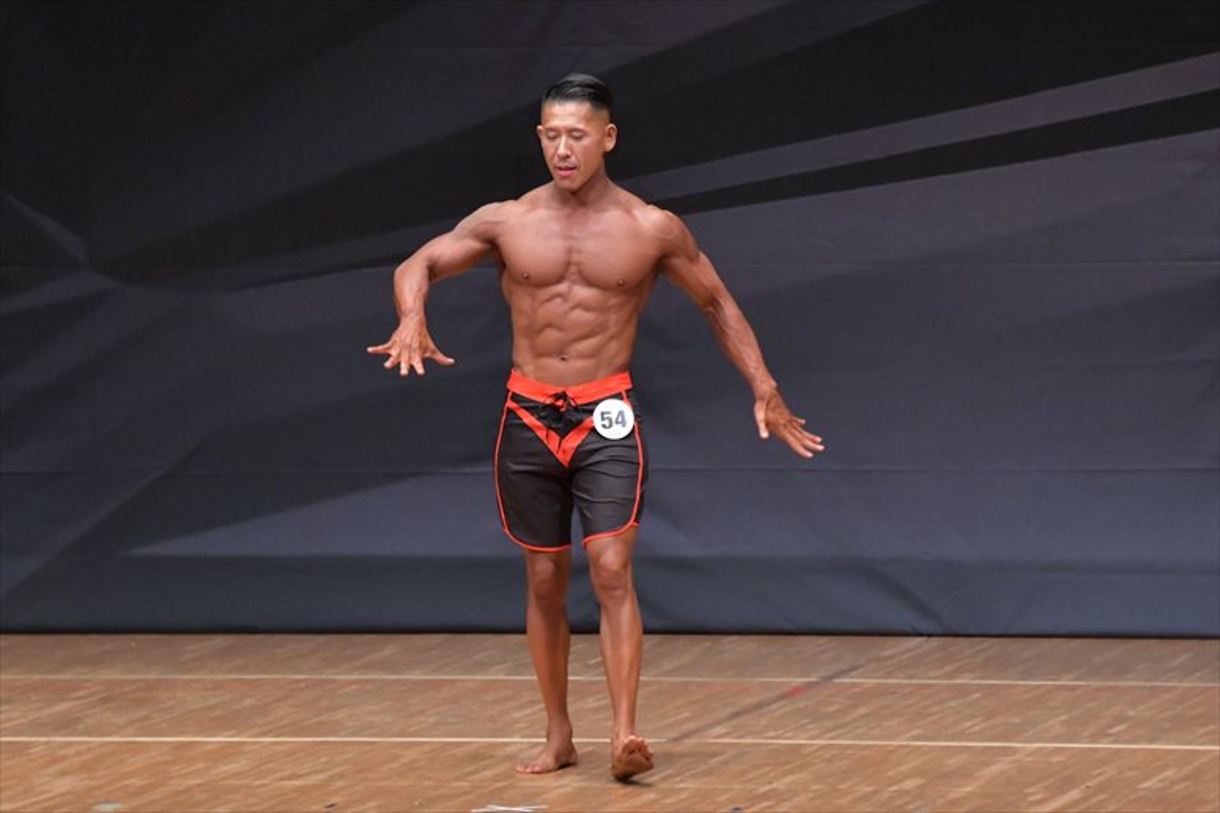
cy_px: 406
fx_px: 10162
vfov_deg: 4.6
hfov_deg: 6.9
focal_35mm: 300
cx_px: 610
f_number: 5.6
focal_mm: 200
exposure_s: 1/400
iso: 6400
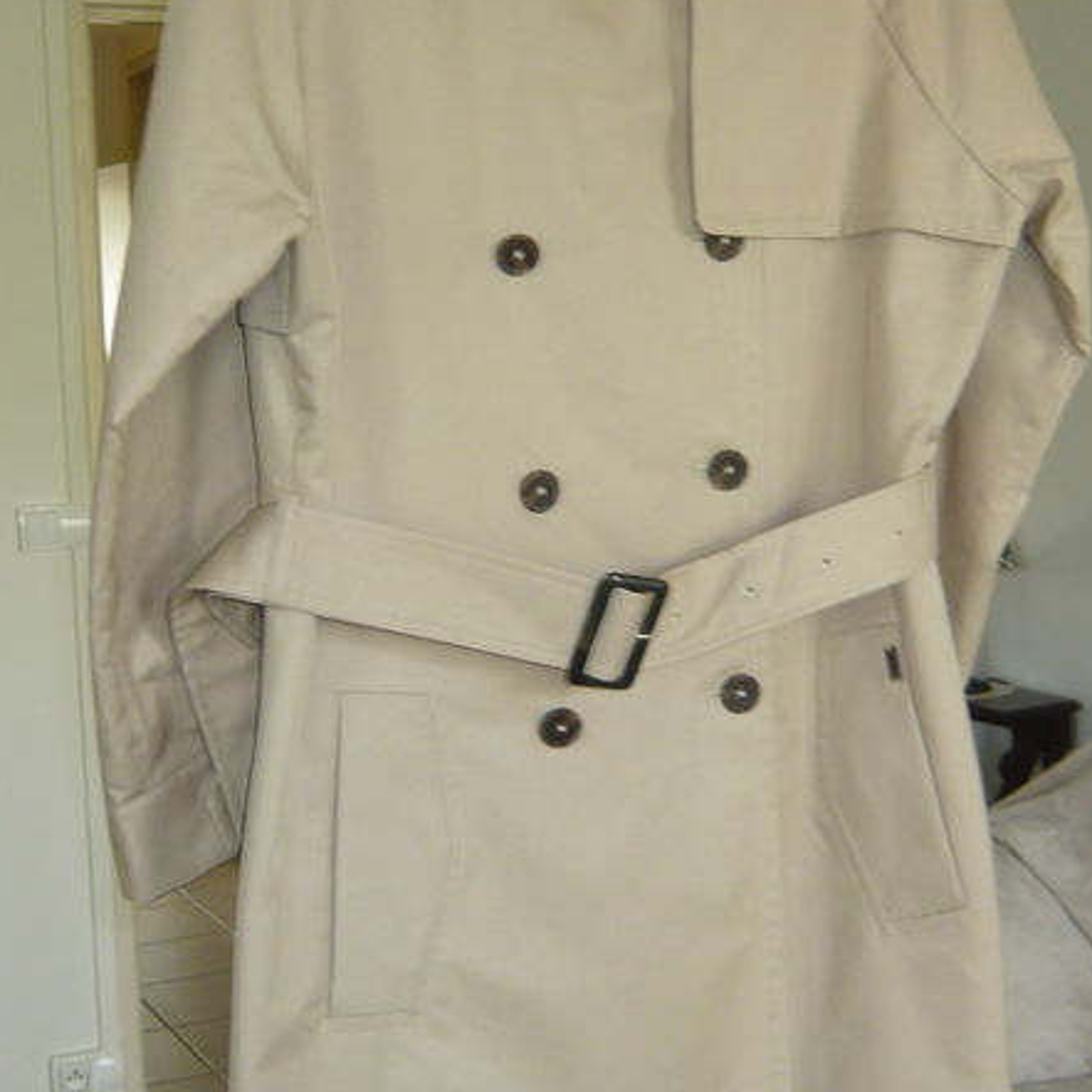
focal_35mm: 56
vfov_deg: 30.5
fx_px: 1999
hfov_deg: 30.5
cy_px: 499
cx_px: 655
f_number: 2.8
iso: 100
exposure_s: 1/30
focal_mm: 4.6
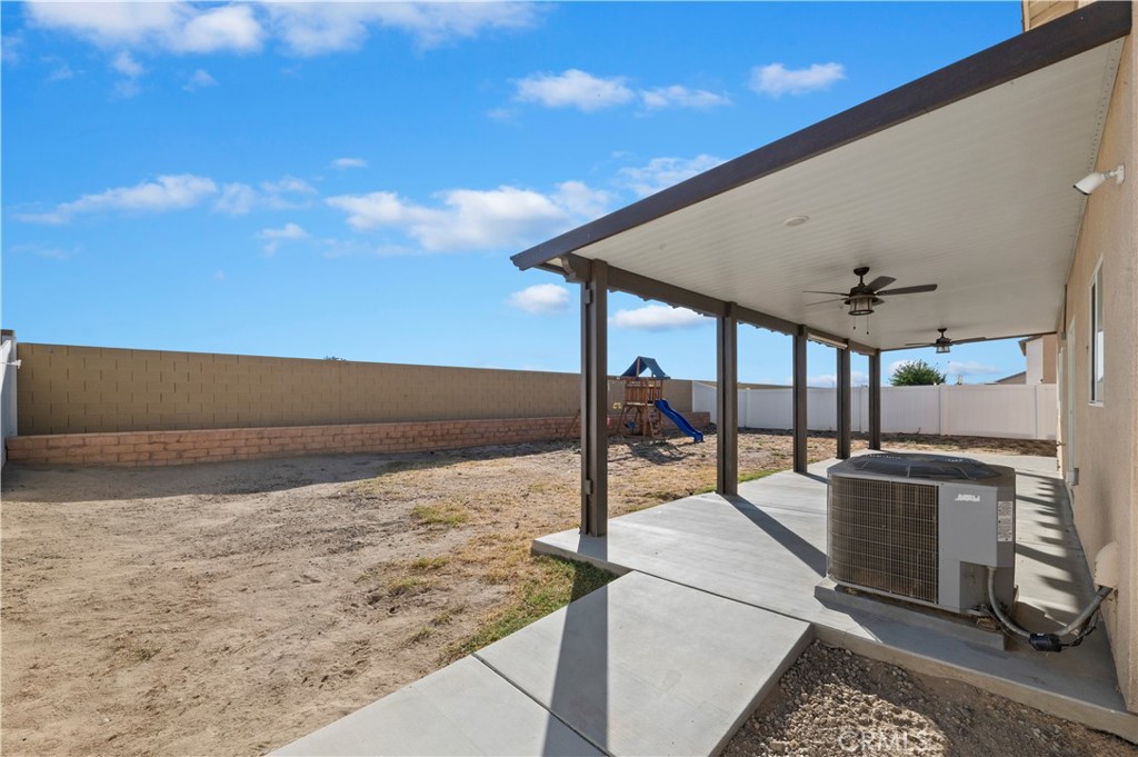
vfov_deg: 81.1
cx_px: 569
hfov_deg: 104.3
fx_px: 442
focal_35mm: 14
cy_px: 378
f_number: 22
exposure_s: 1/250
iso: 500
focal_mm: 14
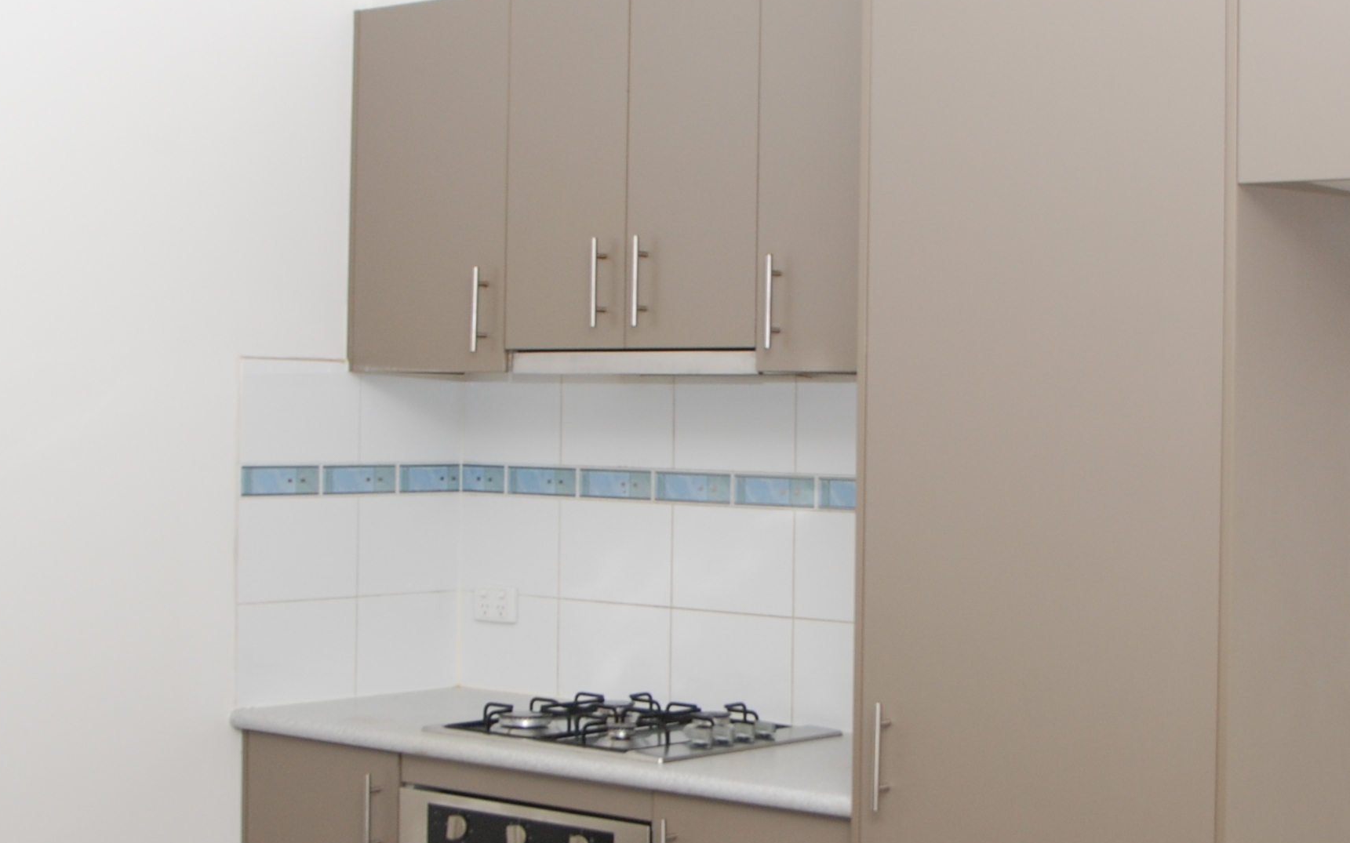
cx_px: 904
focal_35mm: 62
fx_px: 2281
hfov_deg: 32.7
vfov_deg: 20.8
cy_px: 227
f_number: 4
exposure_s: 1/60
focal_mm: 18
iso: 200
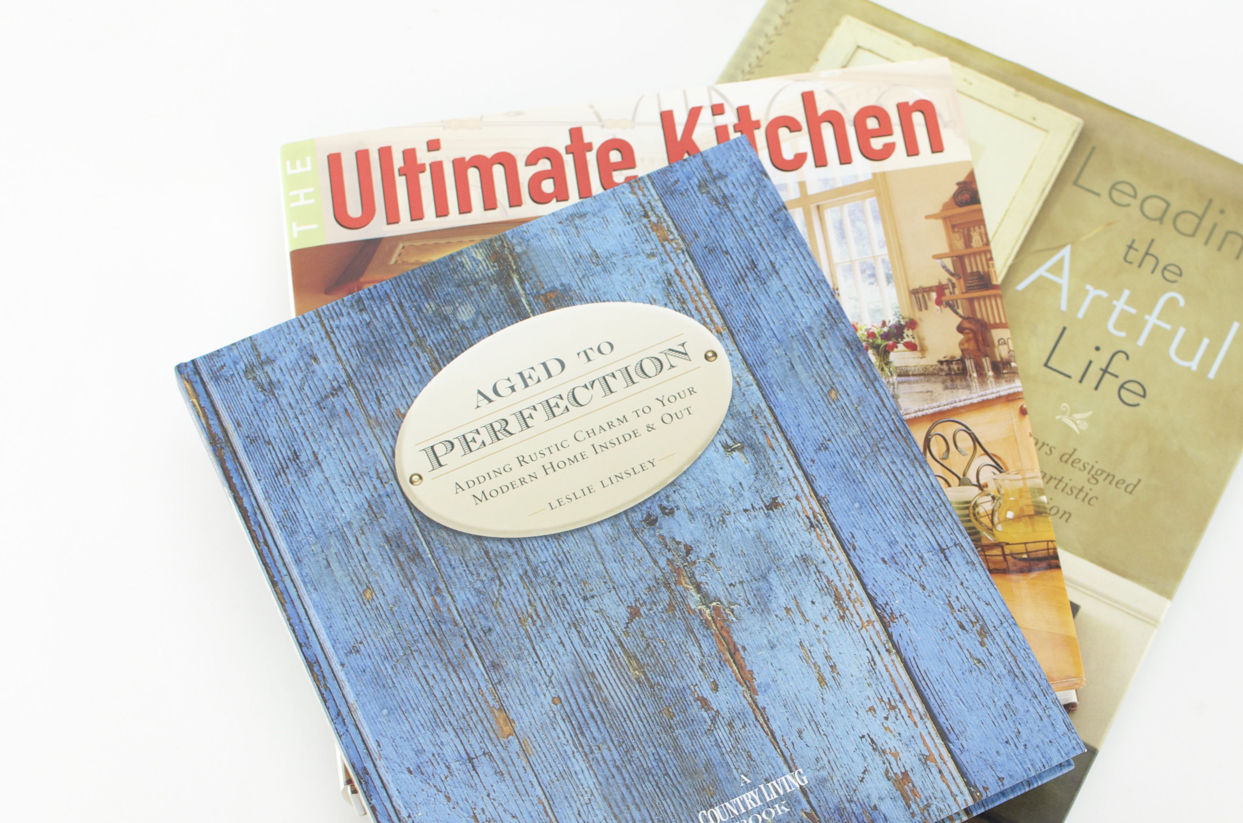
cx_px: 774
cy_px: 504
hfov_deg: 27.1
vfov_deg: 18.1
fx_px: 2574
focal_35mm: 75
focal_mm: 35
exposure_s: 1/125
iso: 500
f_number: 4
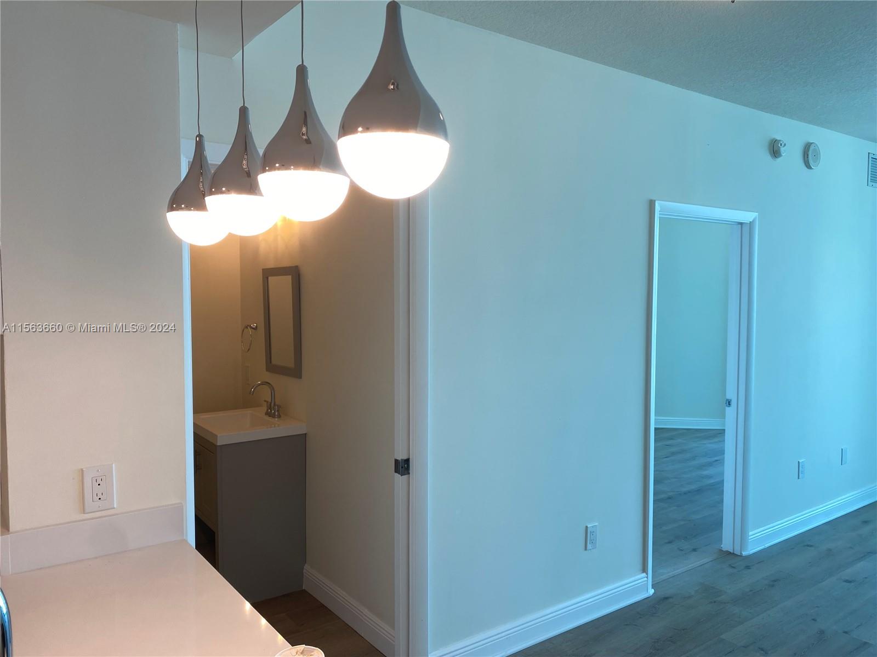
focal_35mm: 26
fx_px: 659
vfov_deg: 53.1
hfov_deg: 67.3
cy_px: 328
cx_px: 438
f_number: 1.8
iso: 32
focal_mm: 4.25
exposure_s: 1/120
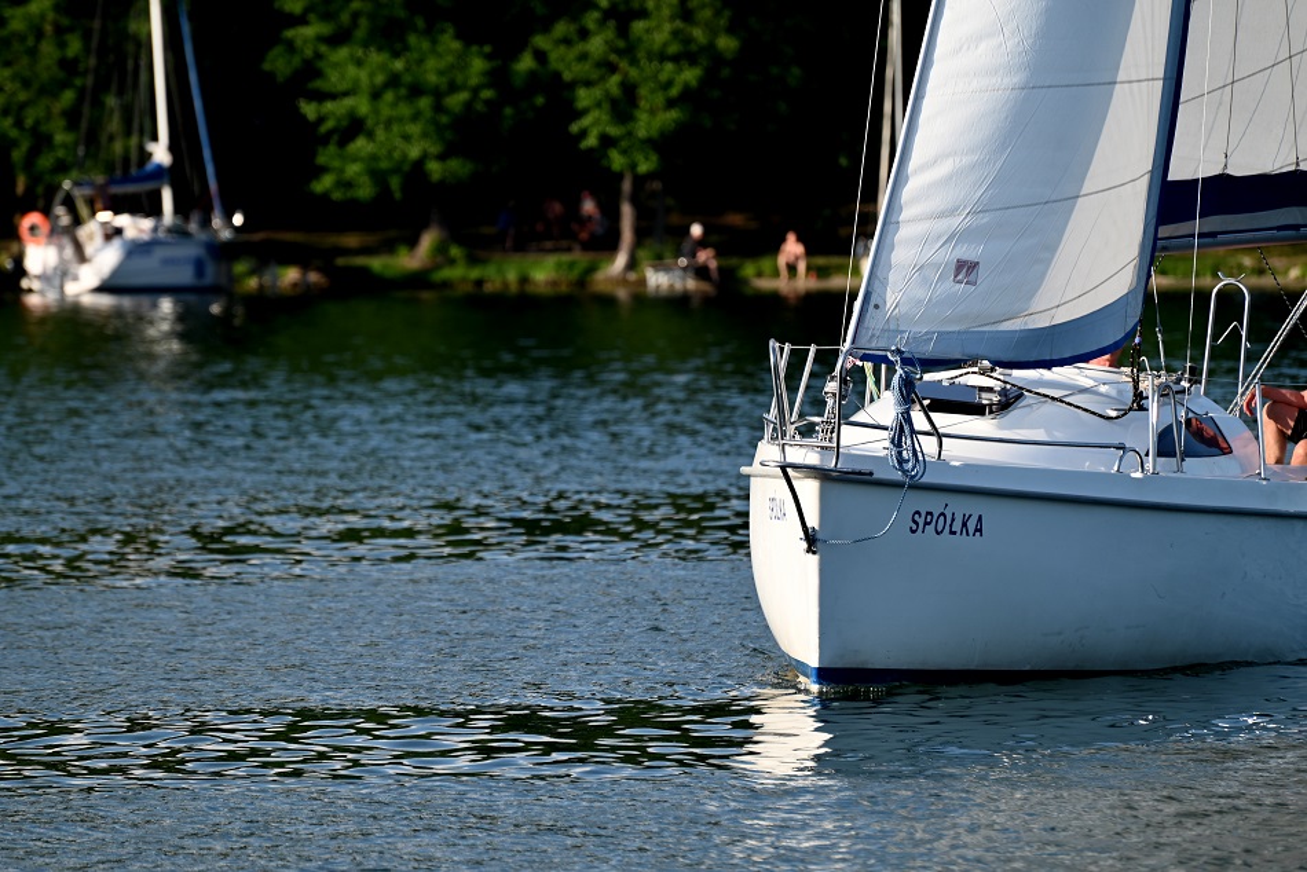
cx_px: 654
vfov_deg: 4.9
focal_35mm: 280
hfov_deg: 7.4
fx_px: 10168
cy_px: 436
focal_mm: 280
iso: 160
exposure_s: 1/500
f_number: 5.6
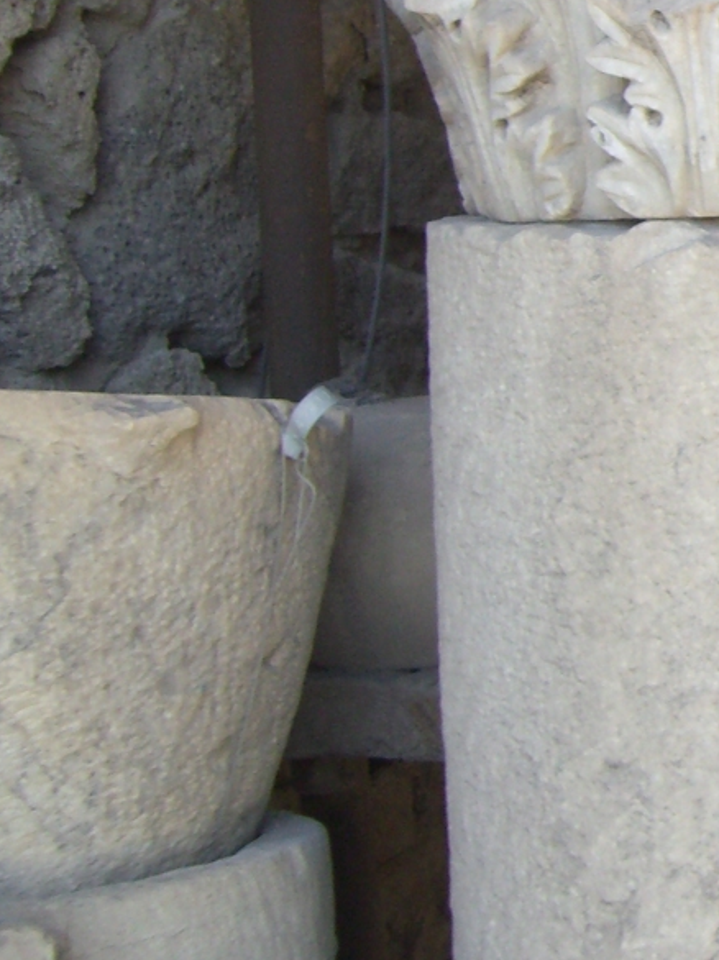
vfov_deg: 18.6
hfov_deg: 12.9
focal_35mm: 104
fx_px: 2883
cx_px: 1280
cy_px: 74
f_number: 2.7
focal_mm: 6.2
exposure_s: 1/200
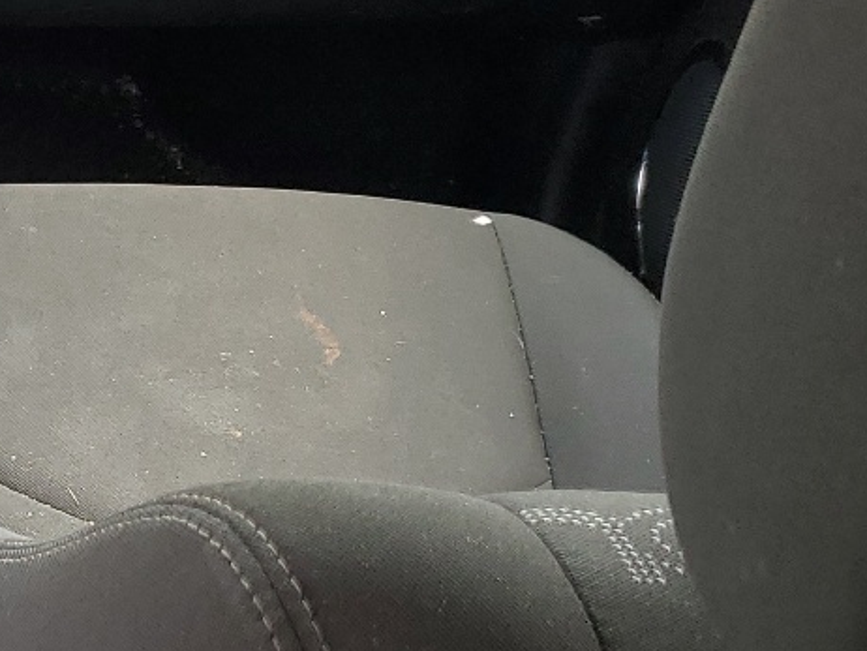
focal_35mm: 90
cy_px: 313
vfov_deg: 16.4
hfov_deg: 19.2
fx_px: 2255
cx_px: -418
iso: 50
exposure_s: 1/139
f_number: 1.5
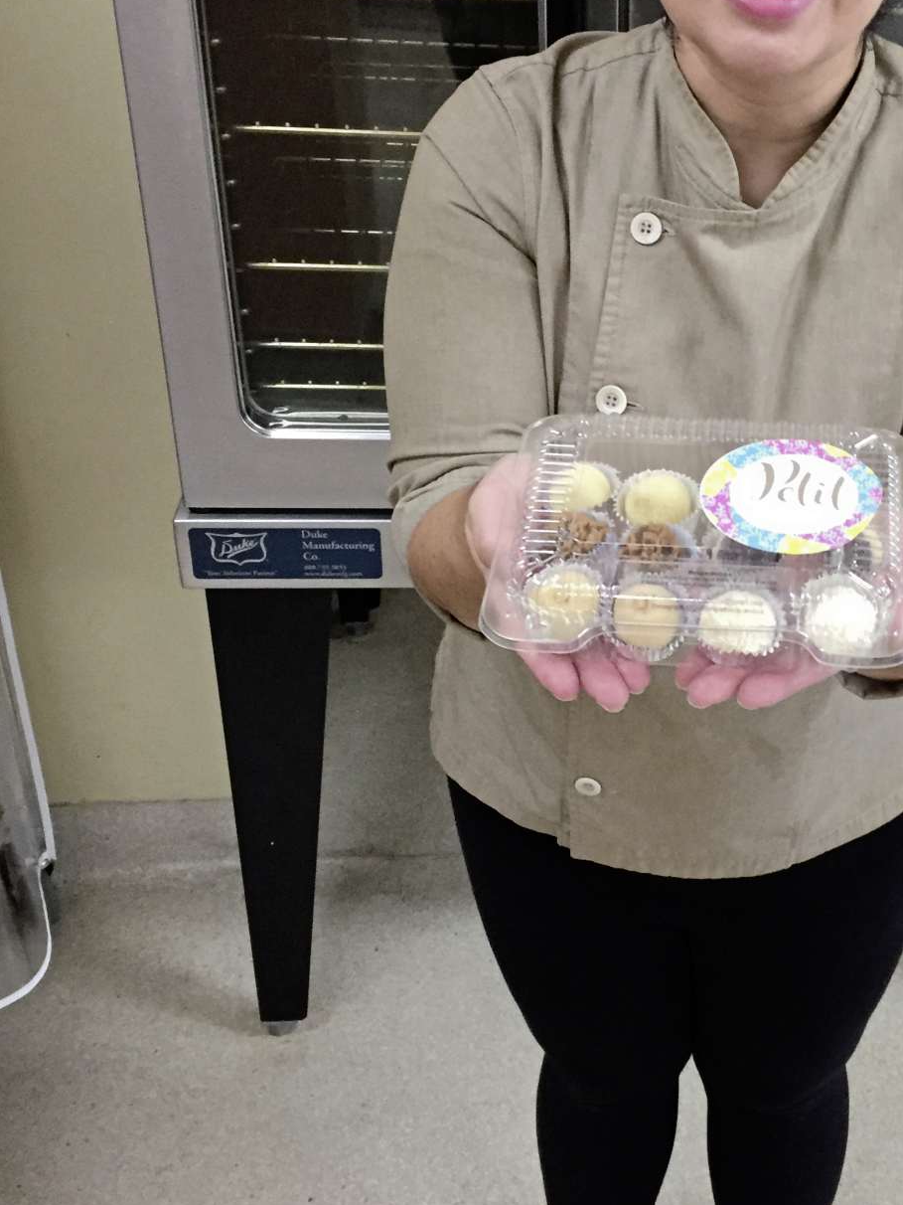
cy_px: 566
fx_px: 1704
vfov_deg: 38.9
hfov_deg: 28.8
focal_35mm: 49
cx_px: 761
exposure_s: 1/30
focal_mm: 4.15
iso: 160
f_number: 2.2
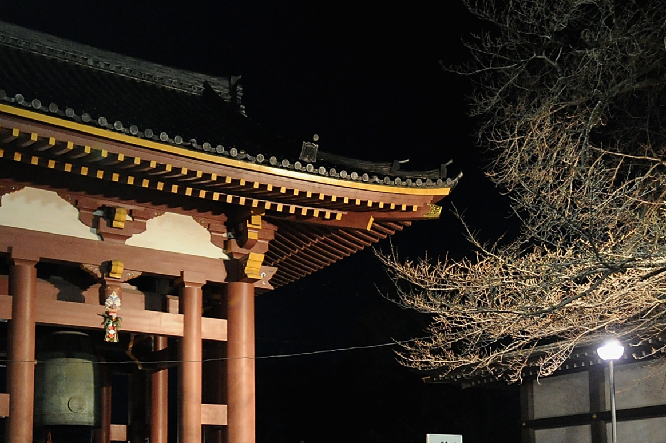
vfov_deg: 29.1
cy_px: 408
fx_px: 813
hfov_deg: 44.5
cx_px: 334
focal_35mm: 44
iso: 5000
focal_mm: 20
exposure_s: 1/100
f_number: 2
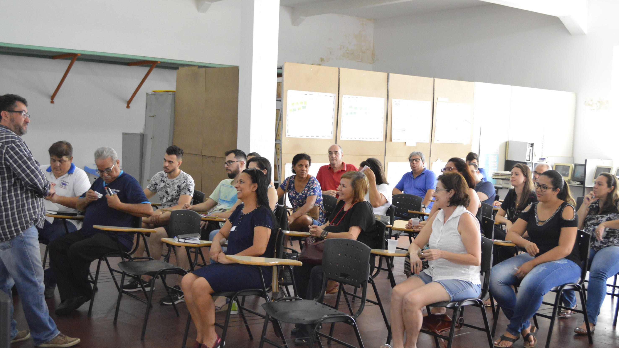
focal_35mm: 47
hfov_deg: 44.1
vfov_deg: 25.6
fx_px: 764
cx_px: 316
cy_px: 199
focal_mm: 29
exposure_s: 1/80
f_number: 4.5
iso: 3200
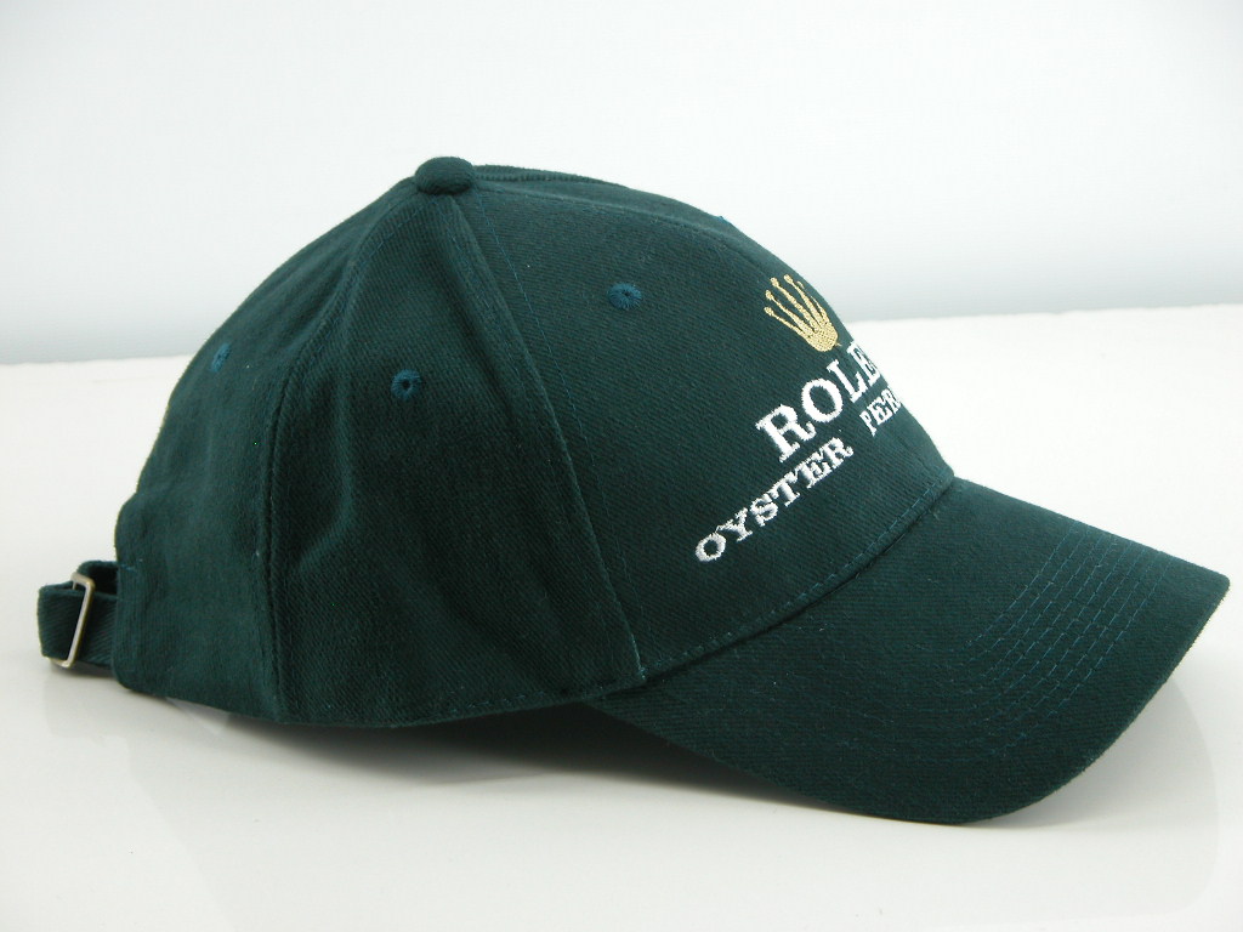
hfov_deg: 15.8
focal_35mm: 125
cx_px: 622
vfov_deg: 11.9
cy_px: 466
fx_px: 4489
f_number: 3.8
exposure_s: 1/50
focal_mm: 31.9
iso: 100
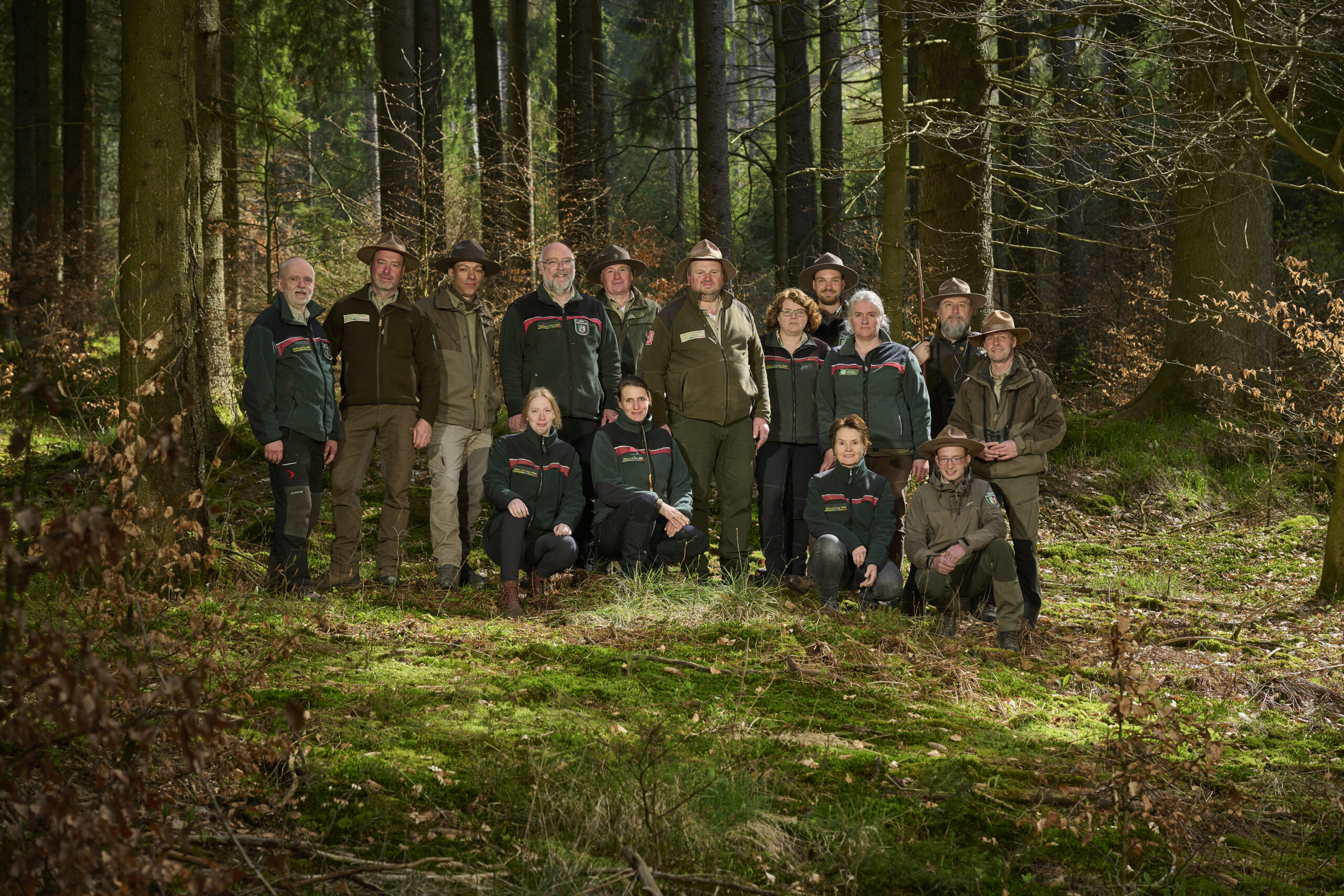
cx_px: 672
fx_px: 2725
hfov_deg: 27.7
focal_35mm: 73
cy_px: 448
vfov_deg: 18.7
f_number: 5.6
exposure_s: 1/200
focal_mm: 73
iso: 640
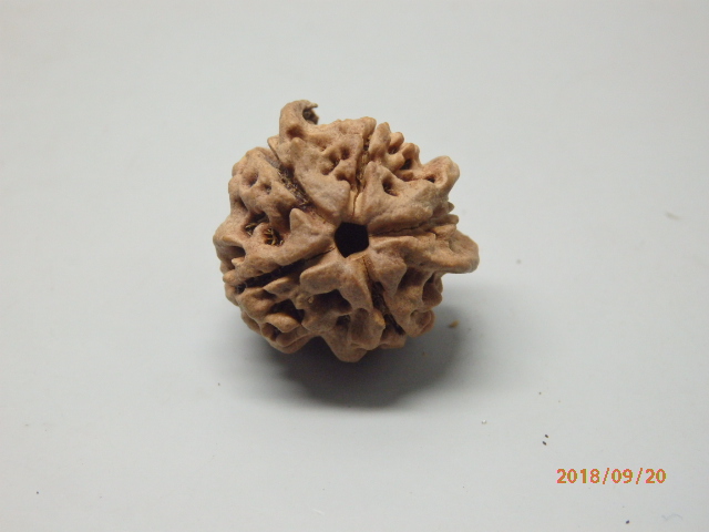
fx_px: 1352
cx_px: 354
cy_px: 266
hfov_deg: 29.4
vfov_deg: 22.3
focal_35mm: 66
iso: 500
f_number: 4.4
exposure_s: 1/100
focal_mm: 11.9
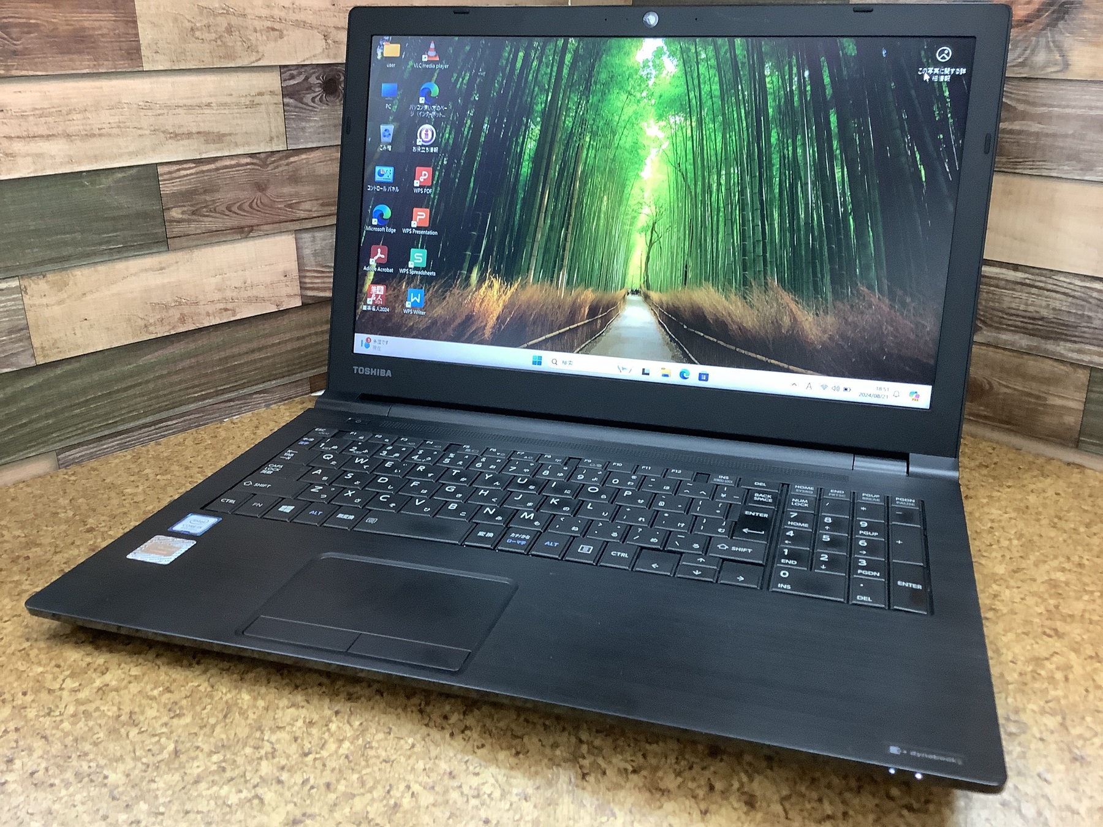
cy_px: 414
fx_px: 988
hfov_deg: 58.4
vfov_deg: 45.4
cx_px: 552
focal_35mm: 31
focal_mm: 3.3
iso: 320
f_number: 2.4
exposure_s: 1/40
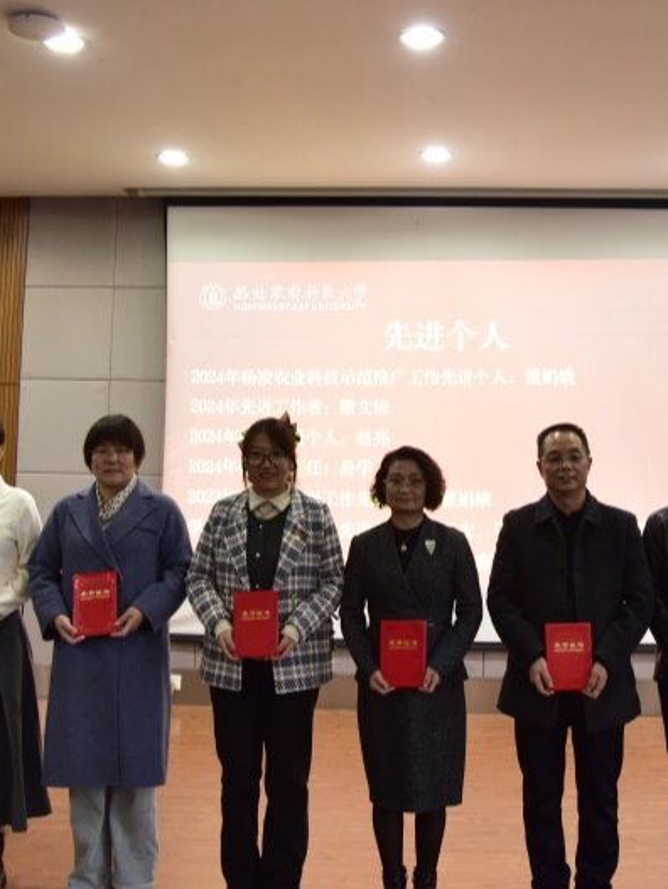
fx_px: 899
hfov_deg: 40.3
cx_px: 437
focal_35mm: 35
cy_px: 448
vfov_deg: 52.6
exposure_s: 1/60
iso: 2000
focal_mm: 24
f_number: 4
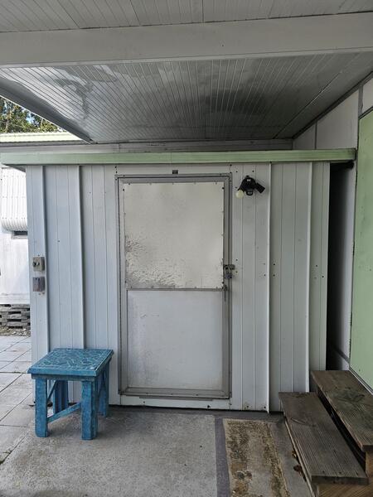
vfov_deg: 73.9
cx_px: 186
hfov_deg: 58.9
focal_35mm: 23
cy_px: 248
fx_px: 330
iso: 25
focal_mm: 6.3
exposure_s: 1/359
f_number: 1.7
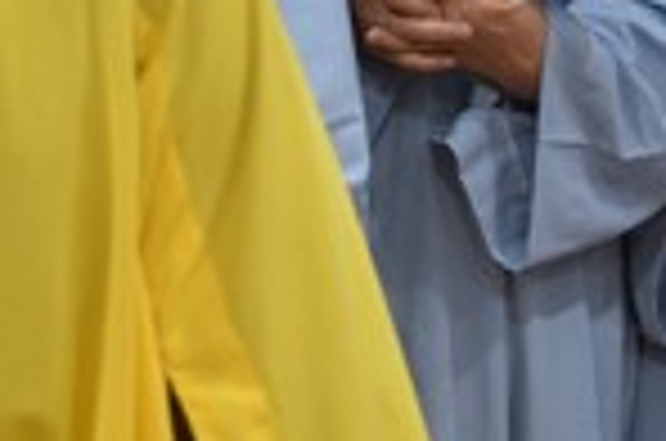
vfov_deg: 5.0
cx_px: -225
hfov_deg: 7.5
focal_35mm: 273
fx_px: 5040
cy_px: -256
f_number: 4
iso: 720
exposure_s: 1/60
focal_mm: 65
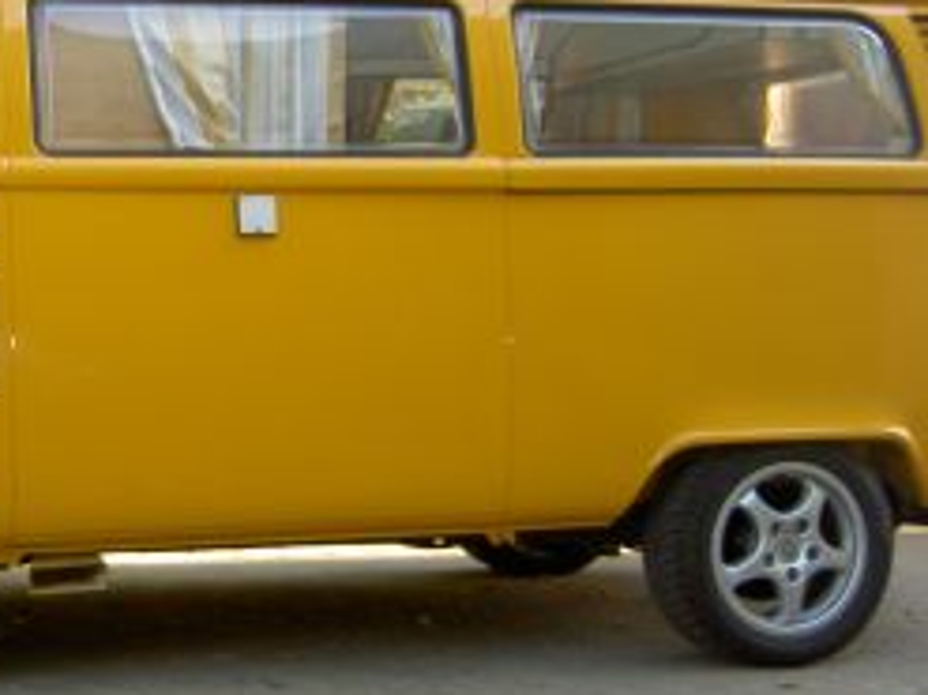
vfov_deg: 22.2
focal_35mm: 66
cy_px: 338
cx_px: 184
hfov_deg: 28.8
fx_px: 1768
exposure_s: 1/60
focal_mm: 5.6
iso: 50
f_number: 2.8
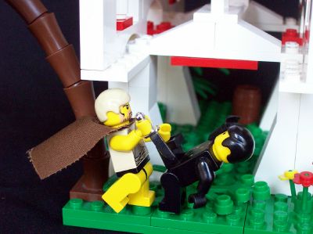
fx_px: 632
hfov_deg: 27.8
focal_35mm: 70
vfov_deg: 21.0
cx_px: 156
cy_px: 117
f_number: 3.8
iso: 160
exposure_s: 1/19.3
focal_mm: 11.6
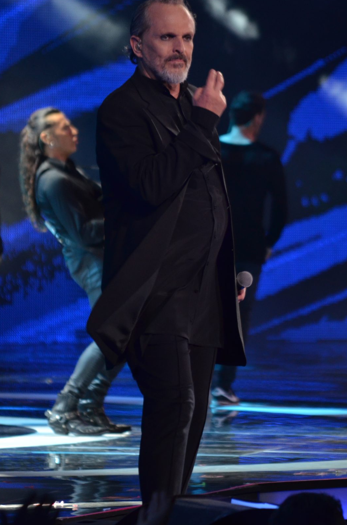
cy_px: 265
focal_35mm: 386
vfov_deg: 5.4
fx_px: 5607
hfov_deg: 3.5
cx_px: 211
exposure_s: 1/160
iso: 1000
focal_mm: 200
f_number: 5.6
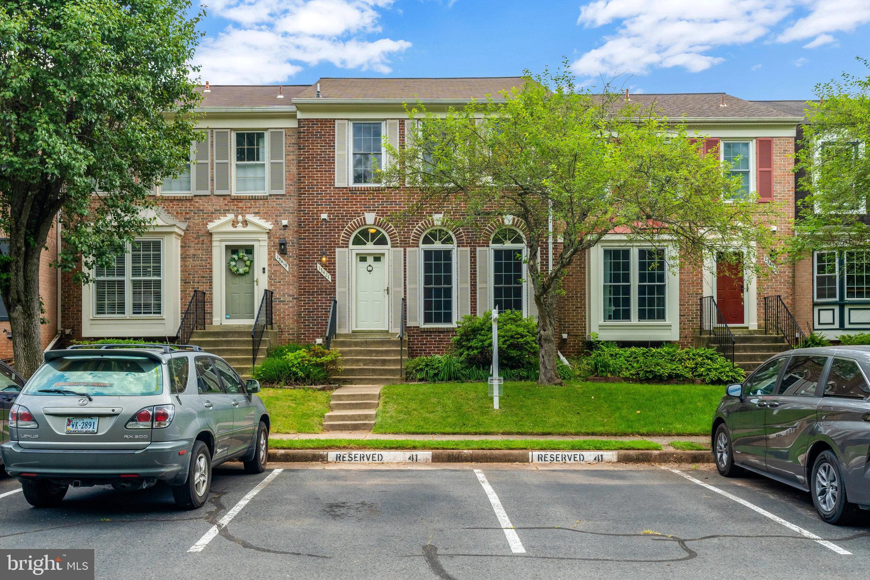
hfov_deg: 54.4
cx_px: 435
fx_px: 846
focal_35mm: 35
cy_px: 290
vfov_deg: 37.8
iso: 1250
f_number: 7.1
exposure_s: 1/400
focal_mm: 35
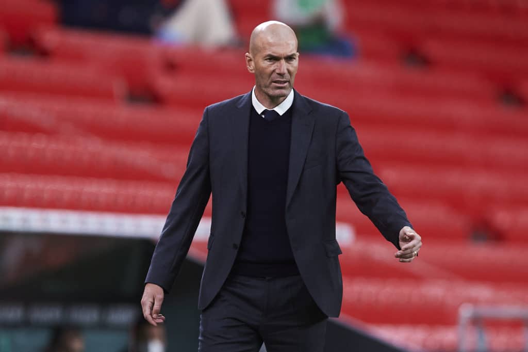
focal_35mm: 400
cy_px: 176
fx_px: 5864
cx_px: 264
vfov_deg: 3.4
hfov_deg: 5.2
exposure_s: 1/1600
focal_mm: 400
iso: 2000
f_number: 3.2
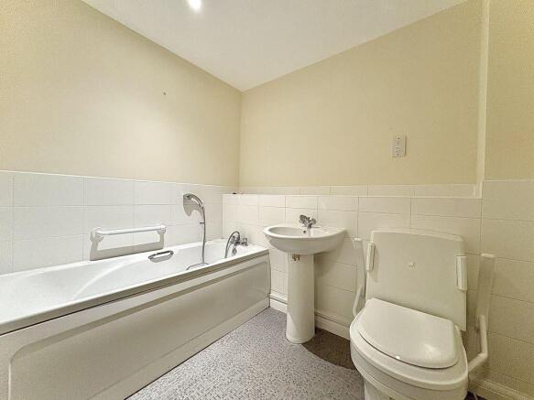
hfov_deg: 102.1
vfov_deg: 85.7
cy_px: 200
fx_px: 216
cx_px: 267
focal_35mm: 14
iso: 250
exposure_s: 1/50
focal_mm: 2.22
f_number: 2.2
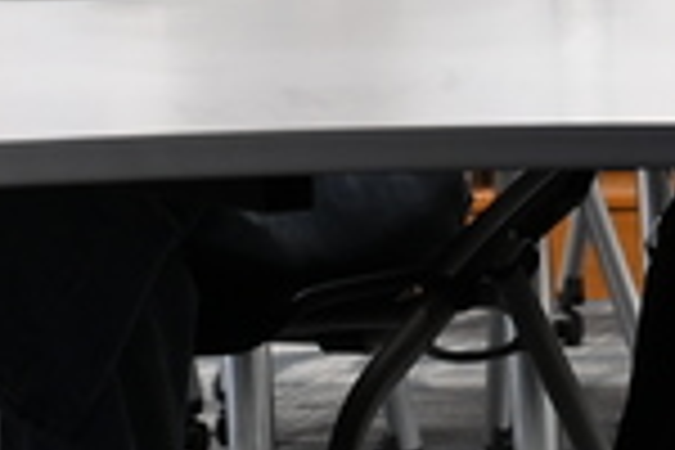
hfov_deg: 4.3
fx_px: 8962
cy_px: -101
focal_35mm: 478
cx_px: 742
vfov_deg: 2.9
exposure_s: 1/125
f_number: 4
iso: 560
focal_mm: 70
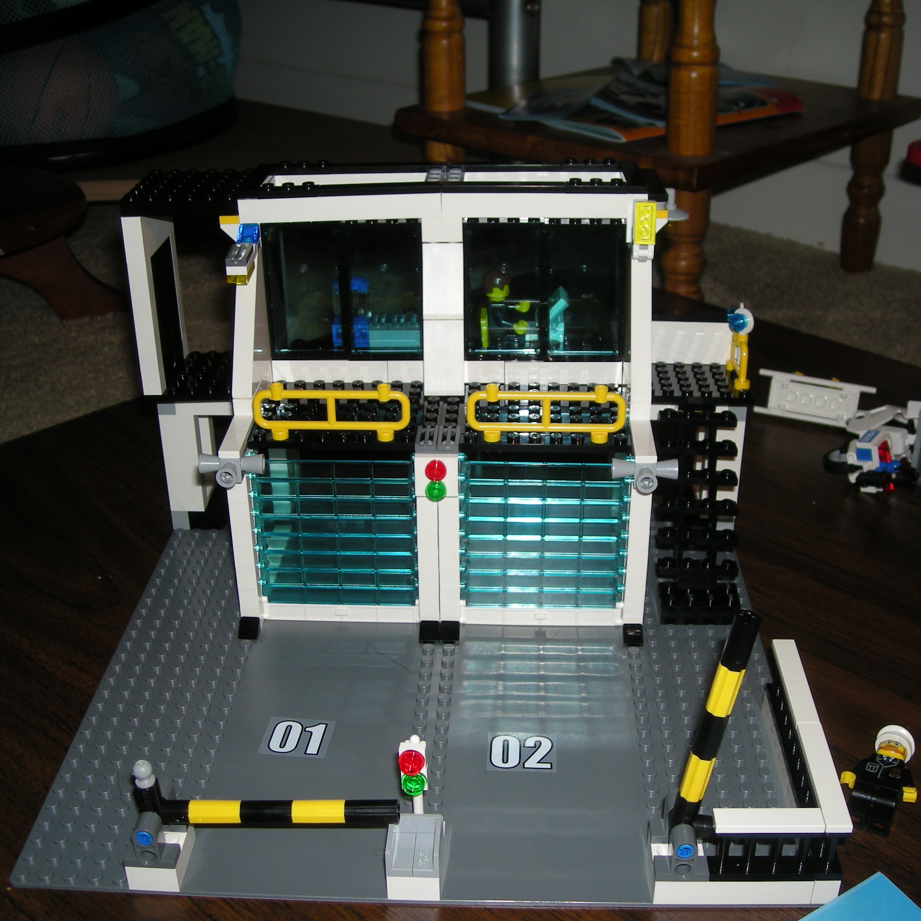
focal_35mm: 42
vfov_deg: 40.0
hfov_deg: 40.0
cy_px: 466
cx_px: 474
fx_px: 1264
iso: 50
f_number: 2.8
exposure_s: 1/60
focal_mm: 5.7
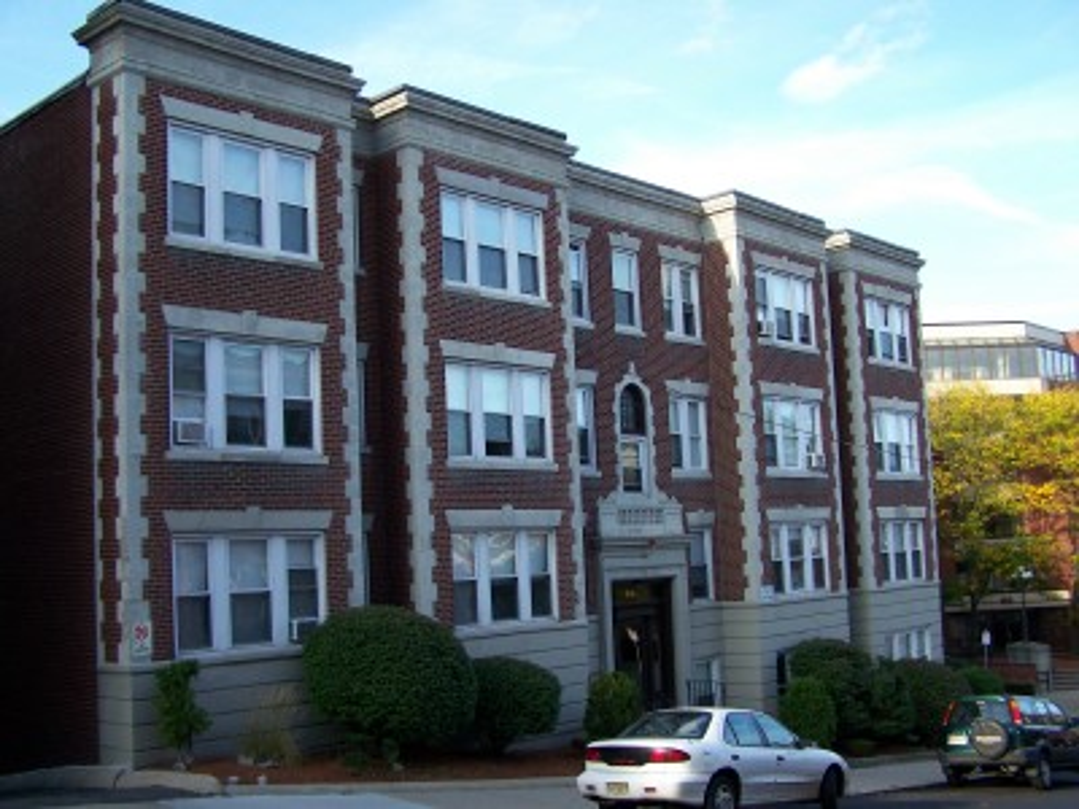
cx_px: 540
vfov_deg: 37.7
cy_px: 404
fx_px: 1184
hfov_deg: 49.0
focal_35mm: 38
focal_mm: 6.3
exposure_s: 1/250
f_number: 2.8
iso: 64
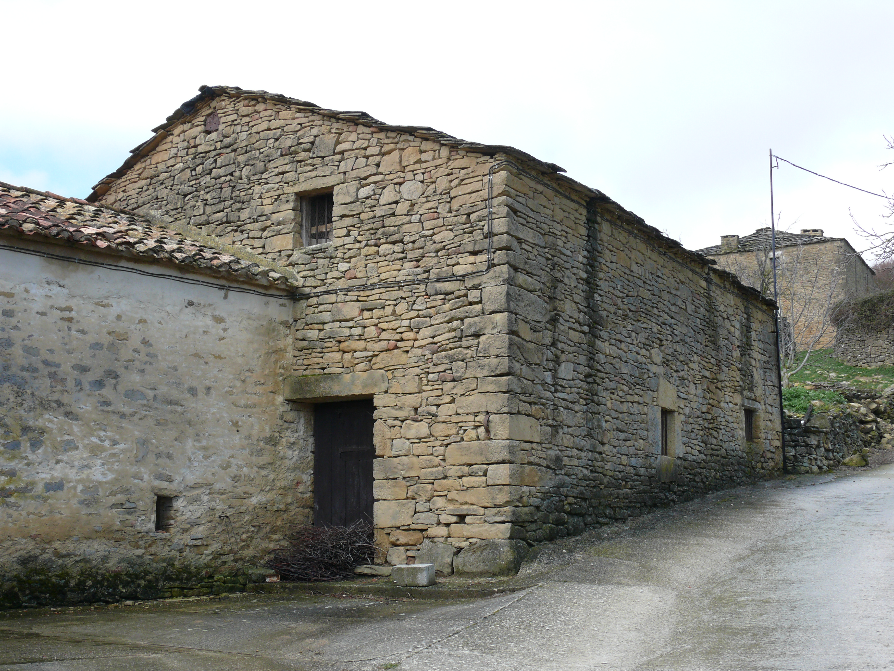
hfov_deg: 39.7
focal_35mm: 48
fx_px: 1240
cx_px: 447
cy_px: 336
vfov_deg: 30.3
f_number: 5.6
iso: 100
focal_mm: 10.2
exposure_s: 1/200
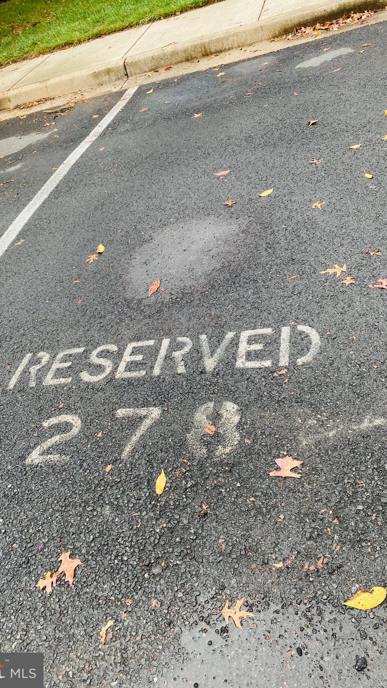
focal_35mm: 29
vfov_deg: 66.1
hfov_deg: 40.2
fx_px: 529
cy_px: 338
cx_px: 193
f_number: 1.8
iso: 50
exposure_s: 1/122
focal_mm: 4.25
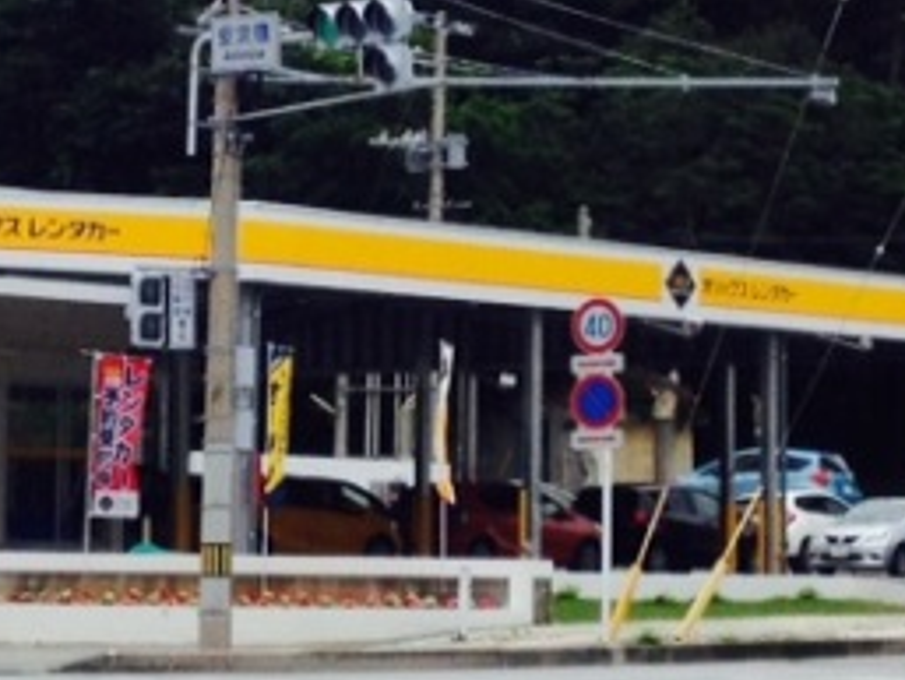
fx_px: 2276
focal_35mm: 87
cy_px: 278
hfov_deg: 21.7
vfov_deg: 17.0
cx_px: 0
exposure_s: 1/2632
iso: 50
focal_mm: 4.28
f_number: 2.4
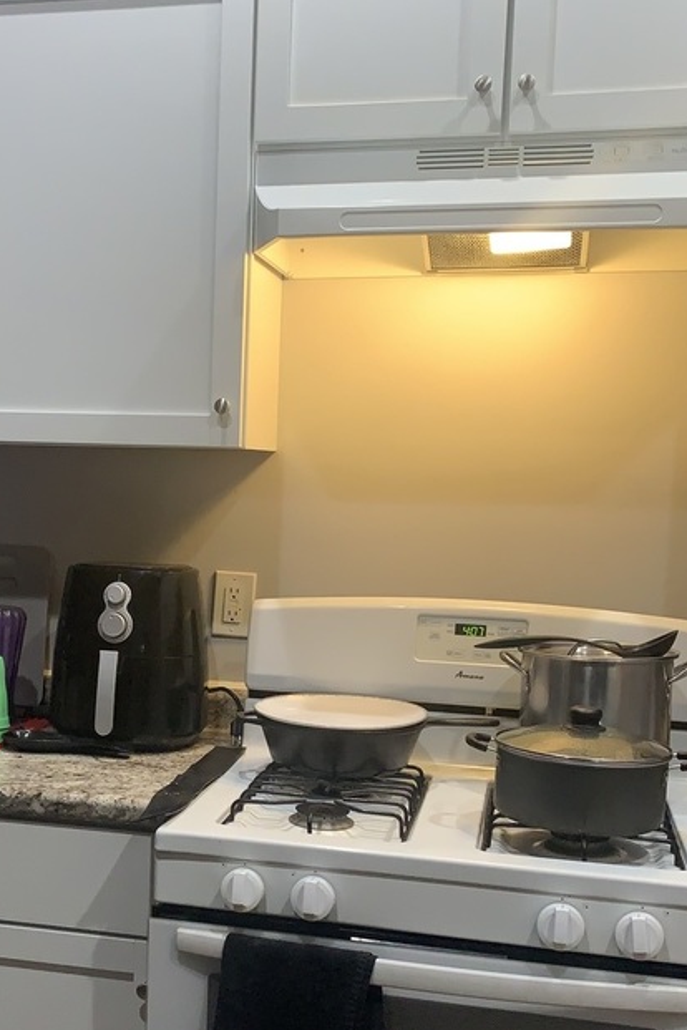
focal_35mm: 47
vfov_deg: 41.6
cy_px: 650
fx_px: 1345
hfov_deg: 28.3
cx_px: 176
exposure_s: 1/60
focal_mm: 4.25
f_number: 1.8
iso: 160
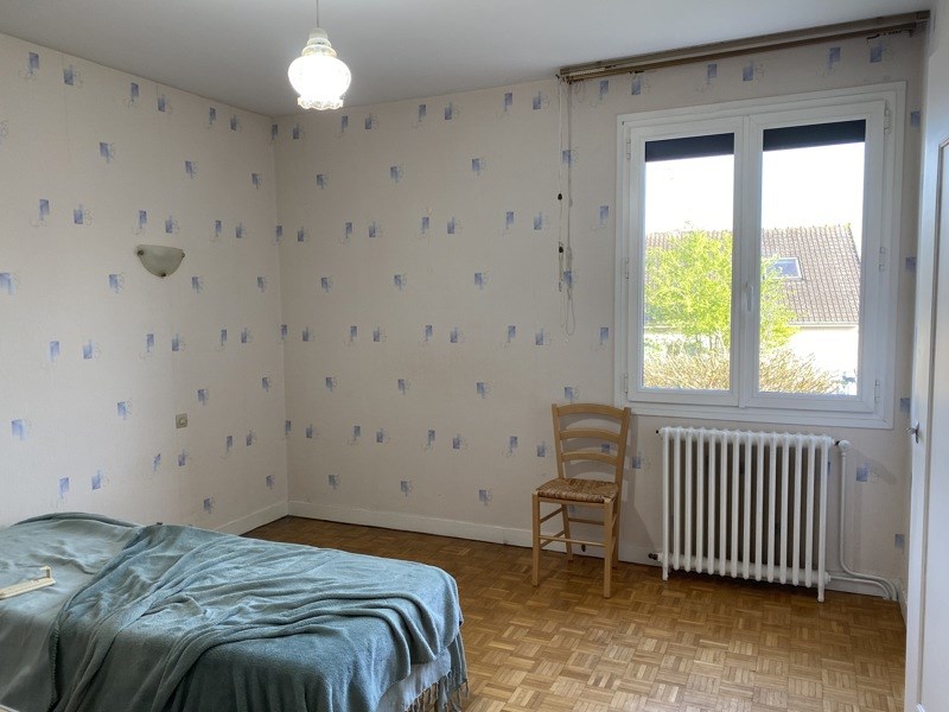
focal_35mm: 26
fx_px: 713
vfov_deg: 53.1
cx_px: 474
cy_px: 356
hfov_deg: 67.3
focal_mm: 4.25
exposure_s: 1/100
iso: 125
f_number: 1.8
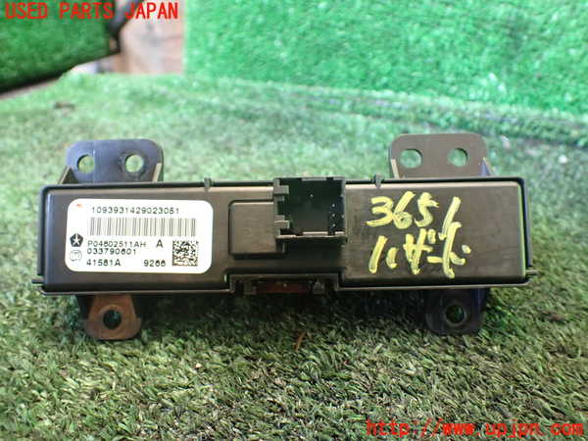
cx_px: 294
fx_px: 510
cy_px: 220
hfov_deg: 60.0
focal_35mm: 30
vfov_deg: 46.8
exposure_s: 1/80
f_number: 2.3
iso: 800
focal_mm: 5.4
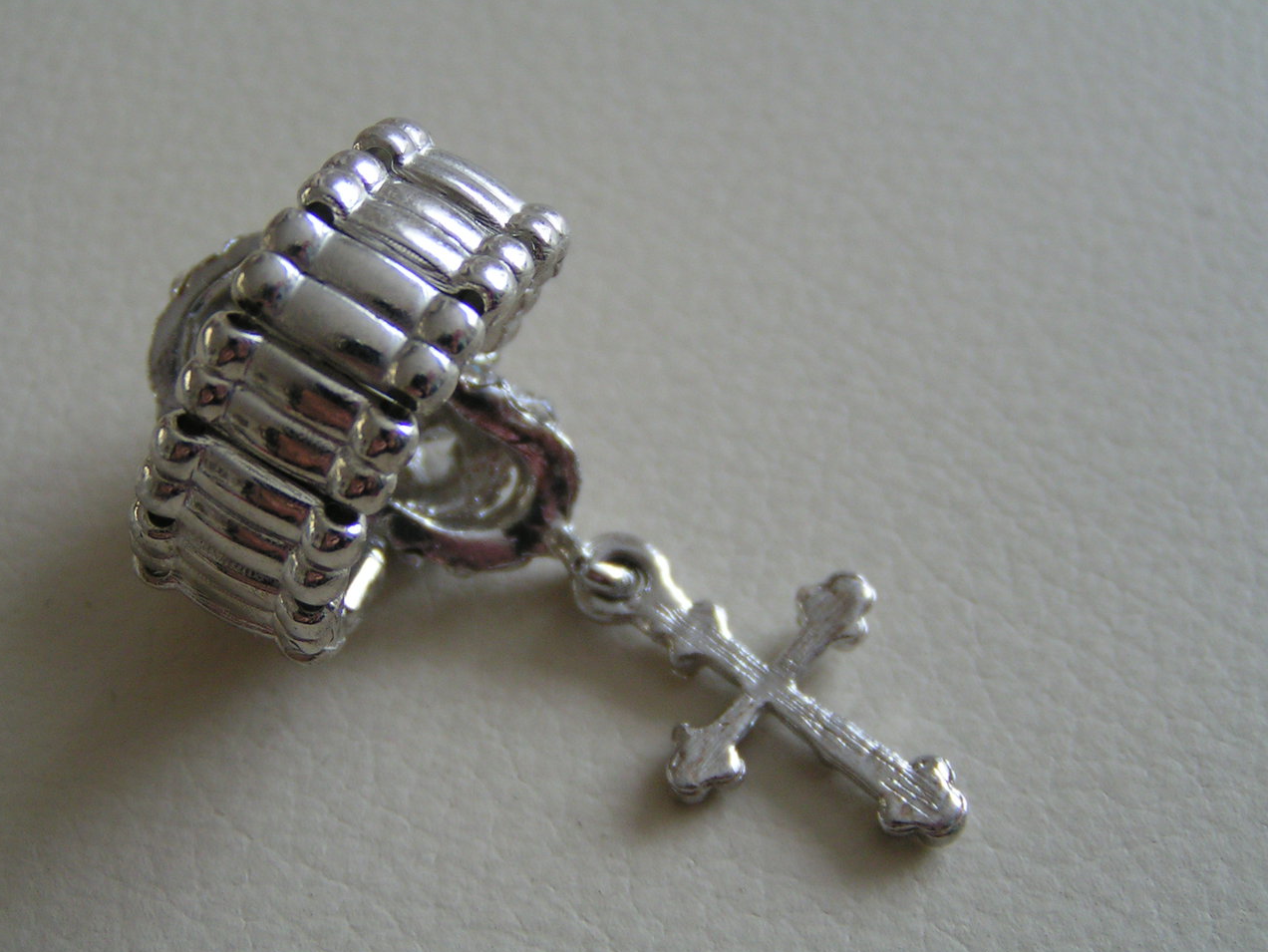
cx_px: 609
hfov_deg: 29.4
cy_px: 474
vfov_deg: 22.3
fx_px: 2419
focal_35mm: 66
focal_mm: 9.7
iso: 100
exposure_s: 1/60
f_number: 3.2
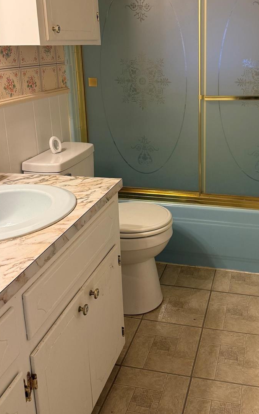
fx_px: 407
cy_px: 137
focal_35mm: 36
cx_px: 185
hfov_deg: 34.8
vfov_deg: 52.9
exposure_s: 1/60
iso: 200
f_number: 1.78
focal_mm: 6.76
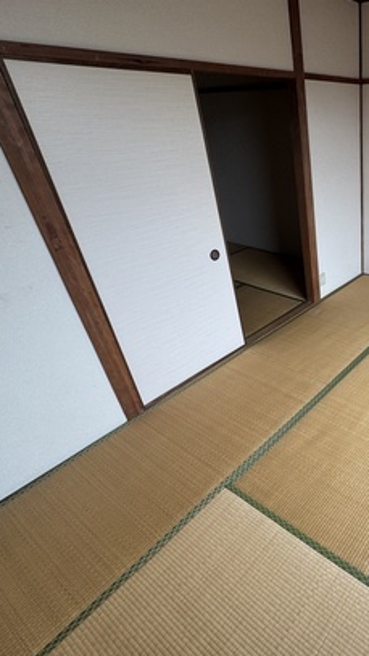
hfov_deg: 45.8
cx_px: 363
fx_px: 365
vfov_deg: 83.8
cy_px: 326
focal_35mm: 21
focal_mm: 2.22
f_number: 2.2
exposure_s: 1/99
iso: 80
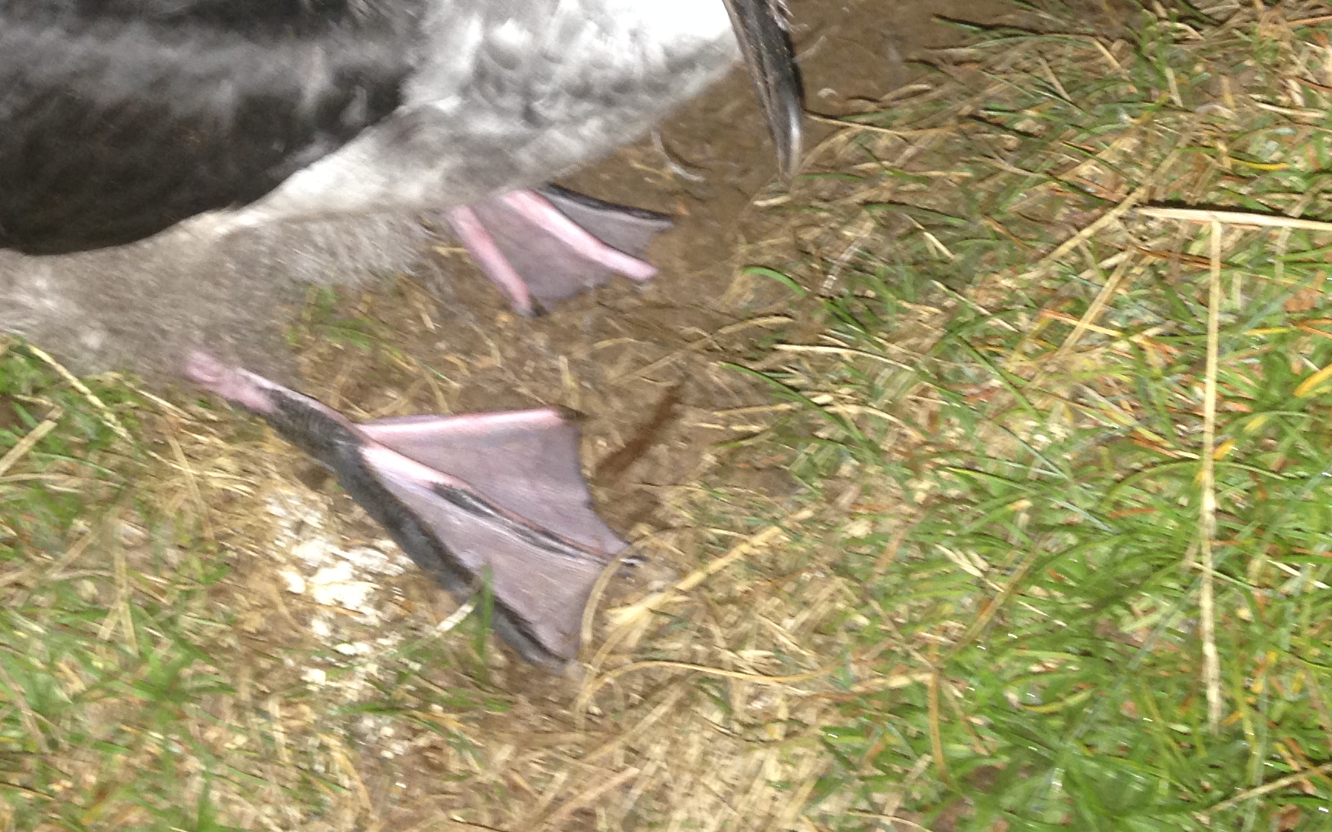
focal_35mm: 66
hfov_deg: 31.0
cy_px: -58
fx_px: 2396
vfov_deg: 19.0
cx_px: 527
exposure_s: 1/16
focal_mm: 4.12
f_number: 2.4
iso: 125
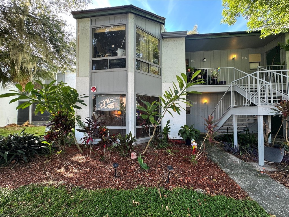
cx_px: 144
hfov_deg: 102.1
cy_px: 108
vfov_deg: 85.7
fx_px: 117
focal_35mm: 14
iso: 80
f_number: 2.2
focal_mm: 2.22
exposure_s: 1/99
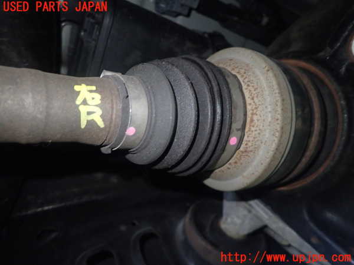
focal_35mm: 25
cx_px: 177
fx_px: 256
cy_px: 132
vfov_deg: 54.9
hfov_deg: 69.4
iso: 400
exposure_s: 1/30
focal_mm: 4.5
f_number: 2
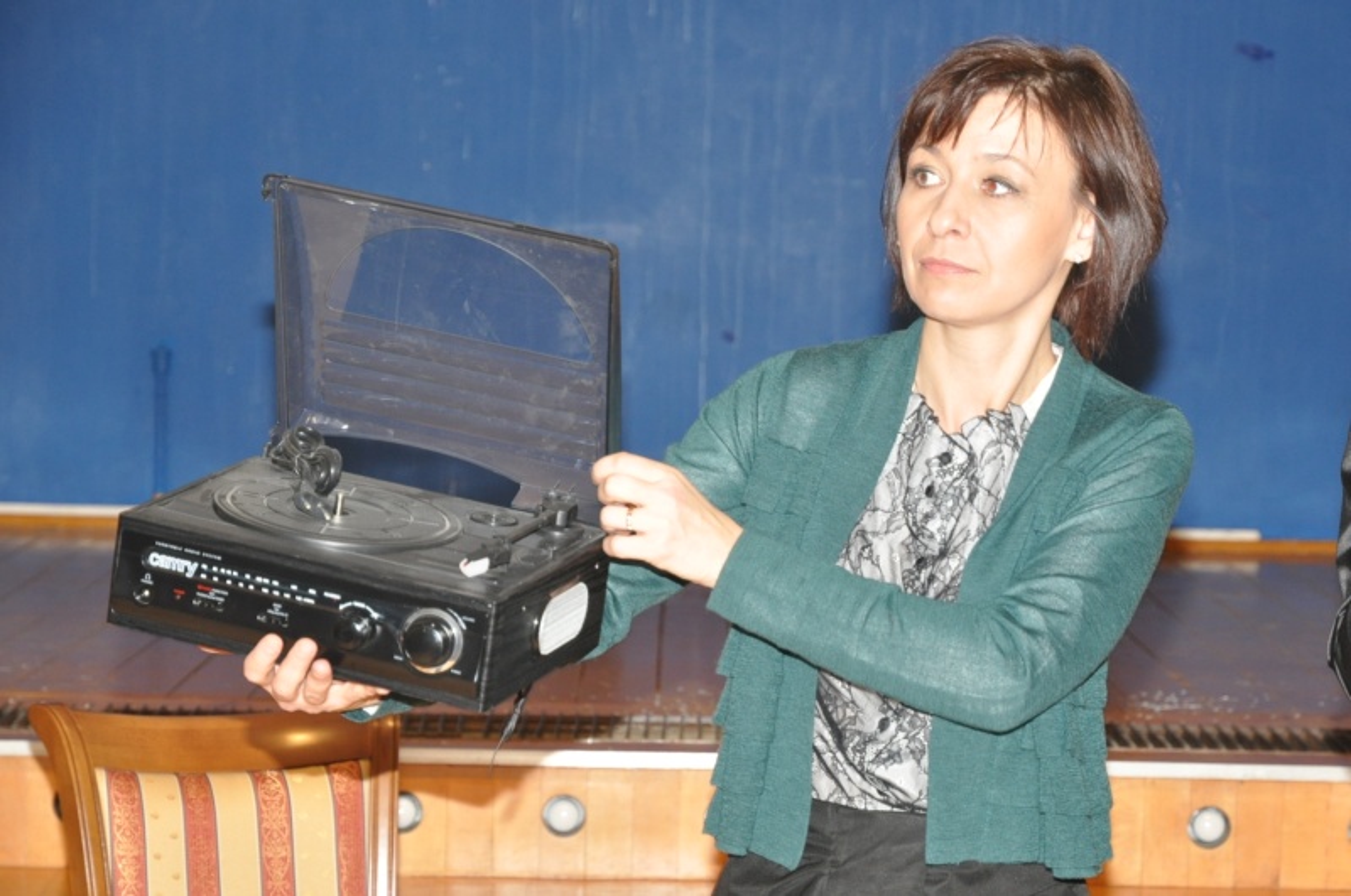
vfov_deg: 12.6
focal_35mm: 108
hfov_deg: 19.0
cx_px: 676
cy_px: 448
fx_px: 4047
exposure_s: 1/60
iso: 800
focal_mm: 72
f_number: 5.6
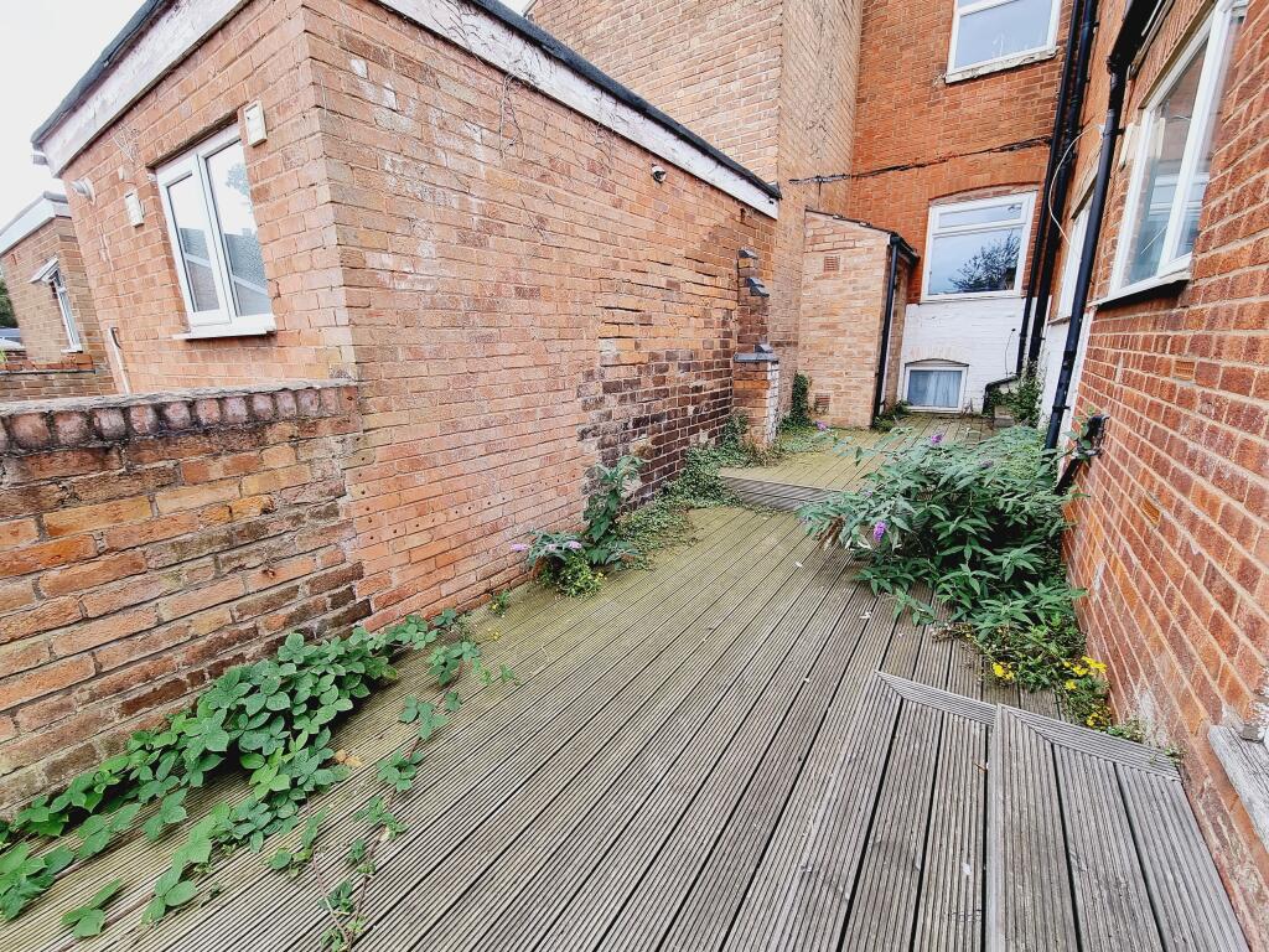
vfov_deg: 89.9
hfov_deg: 106.2
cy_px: 476
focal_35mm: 13
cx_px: 634
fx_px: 477
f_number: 2.2
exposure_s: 1/347
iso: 50
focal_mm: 2.2
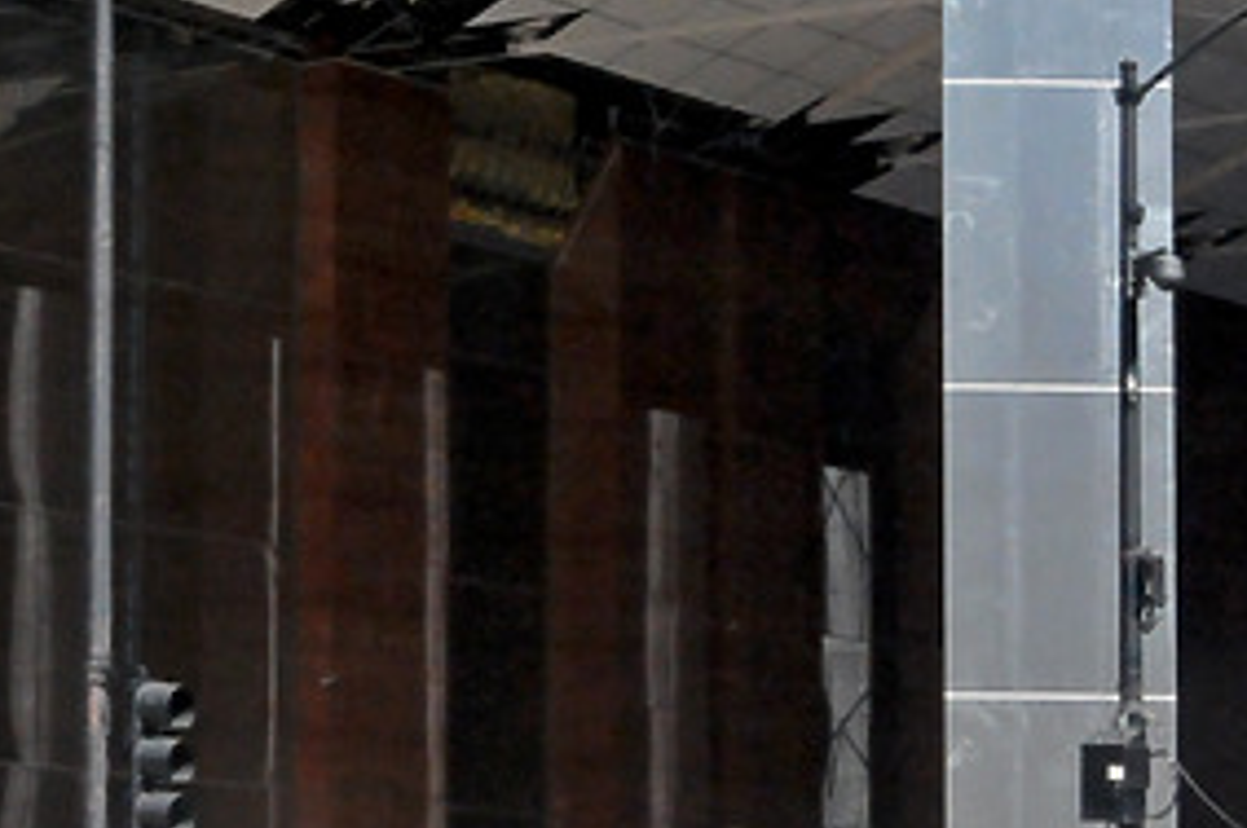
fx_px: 5951
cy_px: 361
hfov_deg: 12.0
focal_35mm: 172
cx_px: 564
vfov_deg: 8.0
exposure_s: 1/200
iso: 3200
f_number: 25
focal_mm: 36
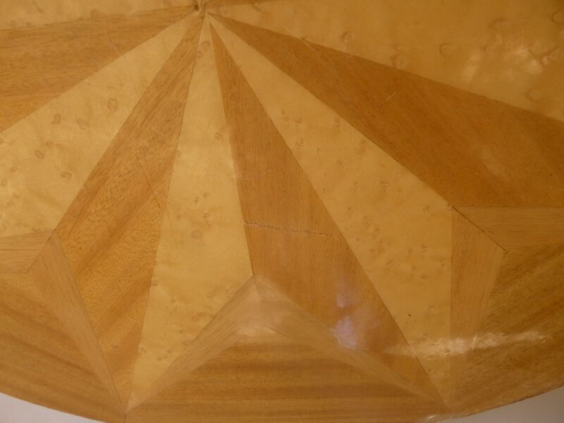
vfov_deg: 49.7
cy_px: 212
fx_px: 456
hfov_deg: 63.4
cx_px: 282
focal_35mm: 28
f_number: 2.8
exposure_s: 1/100
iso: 100
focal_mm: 4.6
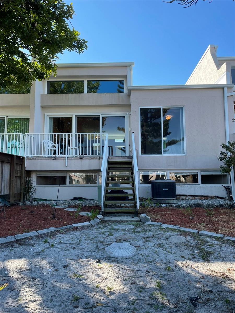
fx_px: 235
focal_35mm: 26
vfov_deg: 67.3
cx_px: 118
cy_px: 156
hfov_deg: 53.1
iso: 32
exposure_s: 1/1043
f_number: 1.6
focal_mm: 4.2
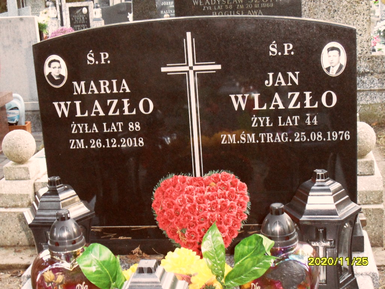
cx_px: 192
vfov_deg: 24.4
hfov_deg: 32.2
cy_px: 144
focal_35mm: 60
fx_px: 667
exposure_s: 1/45
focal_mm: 10.3
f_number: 4
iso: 640
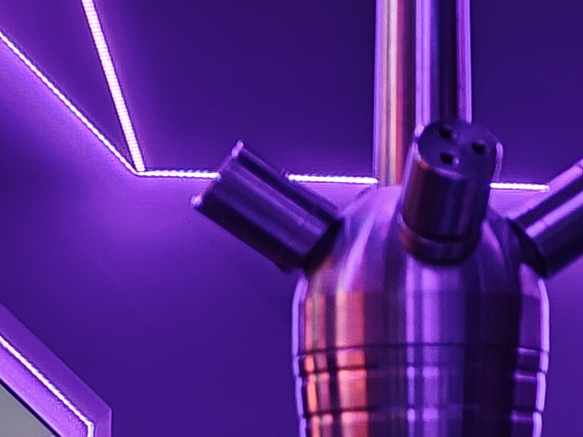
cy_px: 214
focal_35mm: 142
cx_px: 1181
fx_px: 2392
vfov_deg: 10.4
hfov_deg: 12.2
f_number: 1.8
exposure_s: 1/17
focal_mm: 5.59
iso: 1250
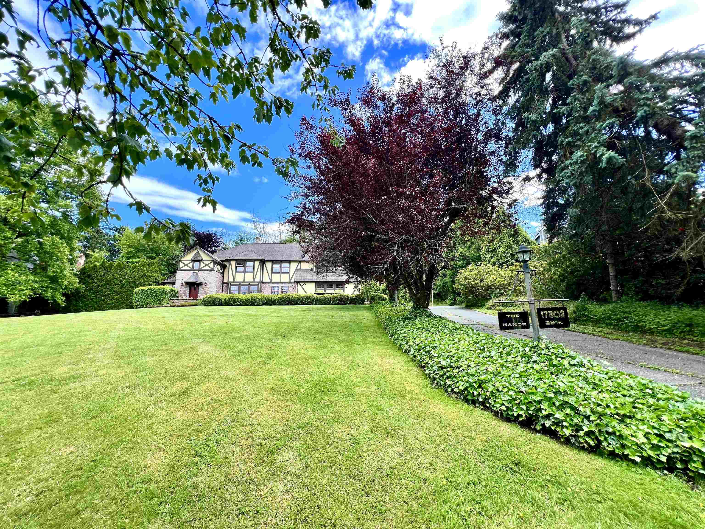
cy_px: 264
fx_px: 265
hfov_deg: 106.2
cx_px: 352
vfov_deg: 89.9
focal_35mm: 13
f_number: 1.8
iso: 32
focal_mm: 1.57
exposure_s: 1/259
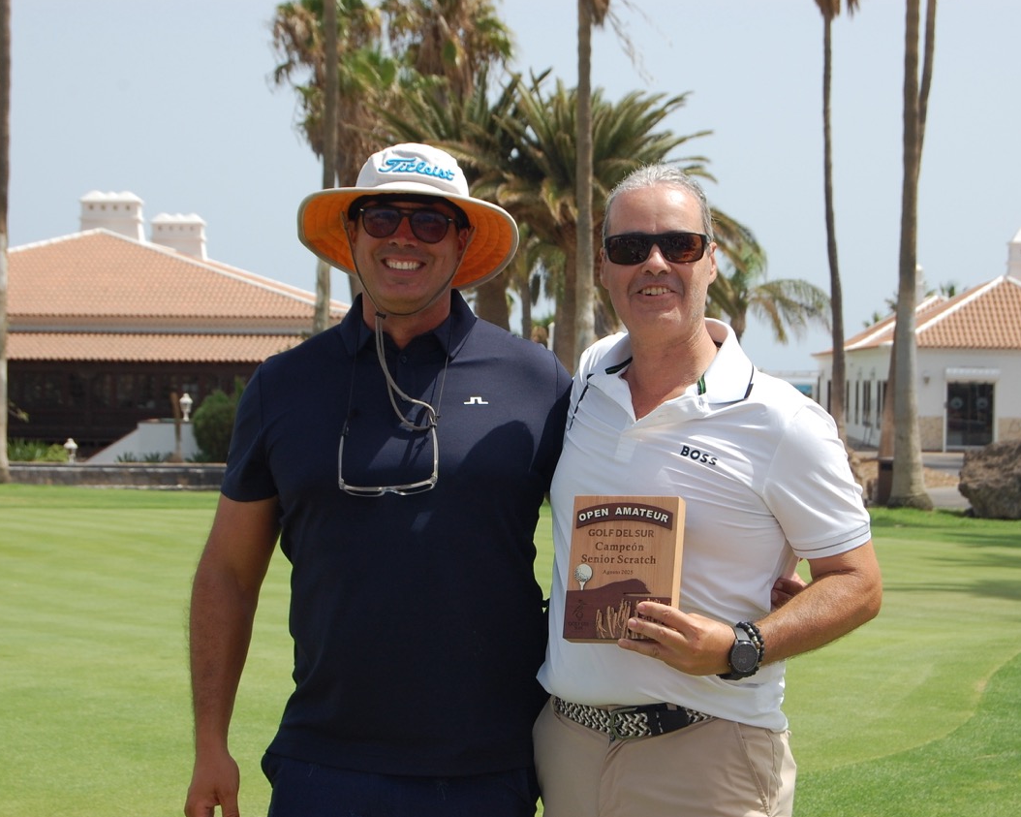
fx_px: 2478
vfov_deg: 18.7
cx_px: 553
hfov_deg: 23.3
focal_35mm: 82
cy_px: 407
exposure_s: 1/250
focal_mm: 48
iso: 200
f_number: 8
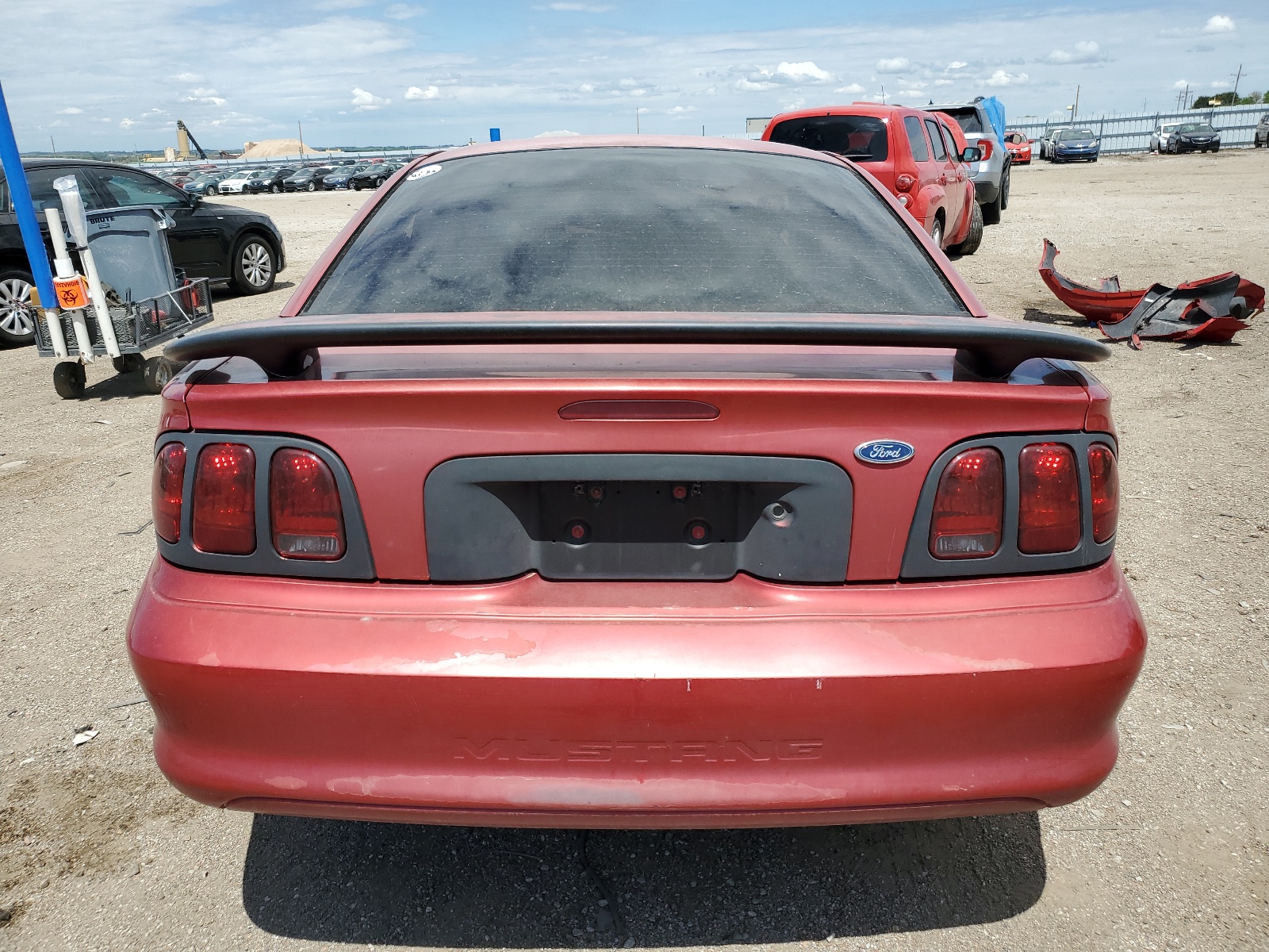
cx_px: 634
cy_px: 476
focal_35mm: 26
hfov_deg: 67.3
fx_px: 953
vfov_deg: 53.1
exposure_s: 1/3333
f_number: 1.5
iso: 50
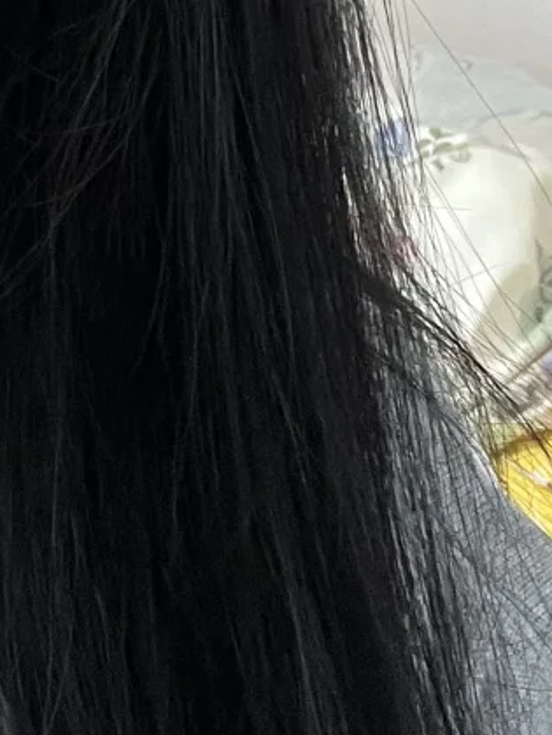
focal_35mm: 103
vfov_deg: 17.9
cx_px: -186
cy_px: -209
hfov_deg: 13.8
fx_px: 2187
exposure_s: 1/50
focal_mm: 2.71
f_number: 2.2
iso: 200
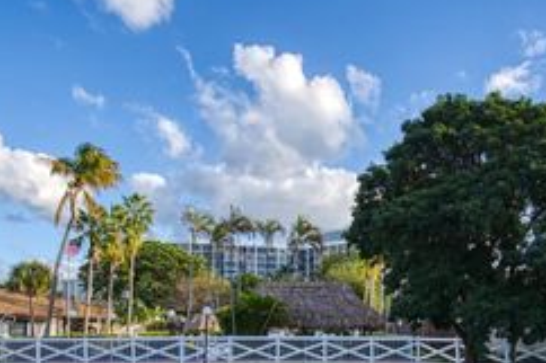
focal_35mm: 33
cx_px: 361
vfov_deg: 37.6
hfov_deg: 56.1
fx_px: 500
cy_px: 319
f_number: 7.1
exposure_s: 1/160
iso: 100
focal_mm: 16
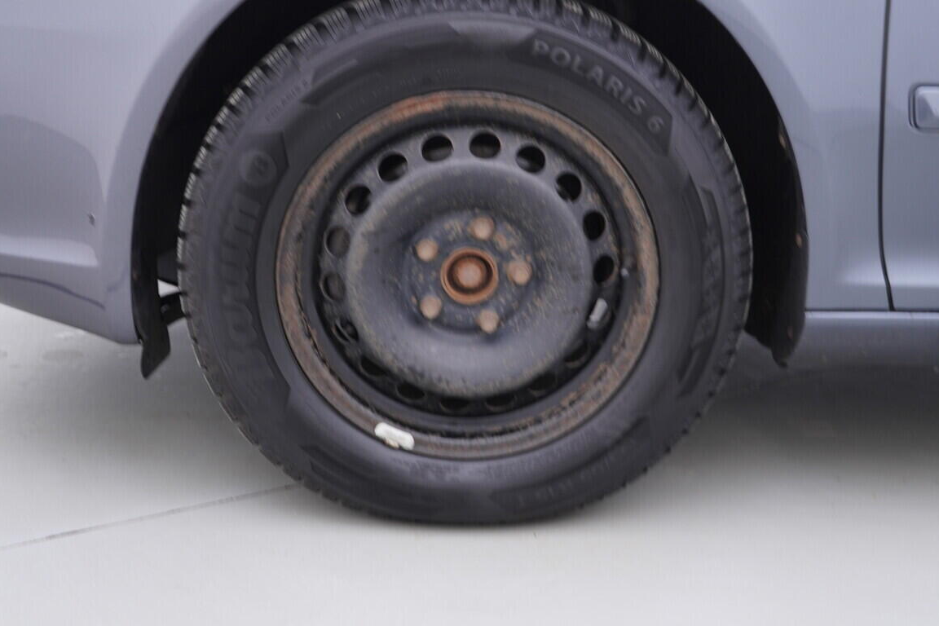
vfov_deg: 29.8
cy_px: 274
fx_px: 1174
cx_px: 532
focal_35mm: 45
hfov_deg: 43.5
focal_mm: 24
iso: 125
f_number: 2.8
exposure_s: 1/40
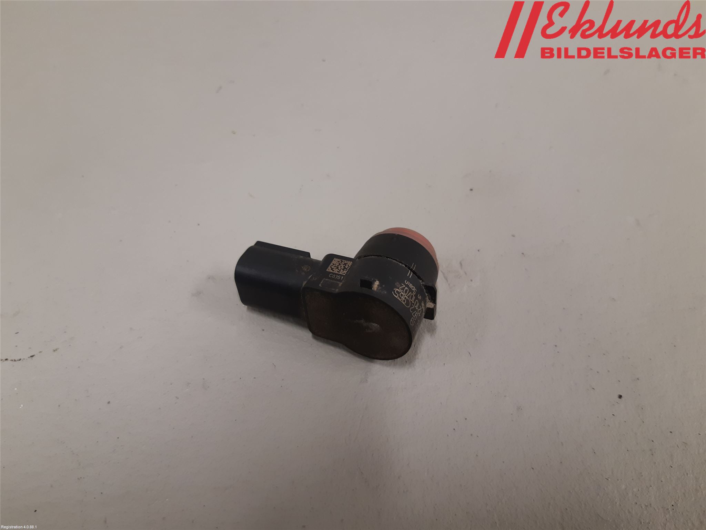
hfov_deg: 67.3
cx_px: 353
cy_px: 265
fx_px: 530
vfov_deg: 53.1
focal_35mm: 26
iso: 125
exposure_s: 1/50
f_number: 1.7
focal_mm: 3.93
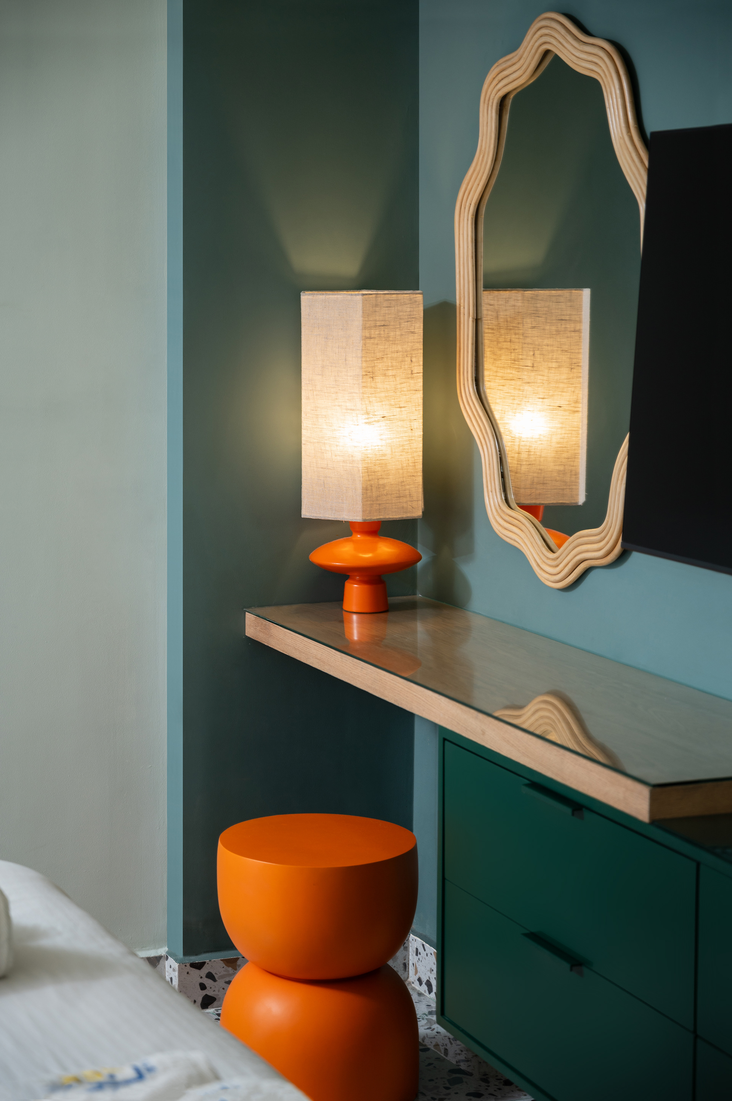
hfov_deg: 19.4
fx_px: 2138
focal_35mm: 70
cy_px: 550
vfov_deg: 28.9
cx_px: 366
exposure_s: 1/40
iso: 125
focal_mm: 70
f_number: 4
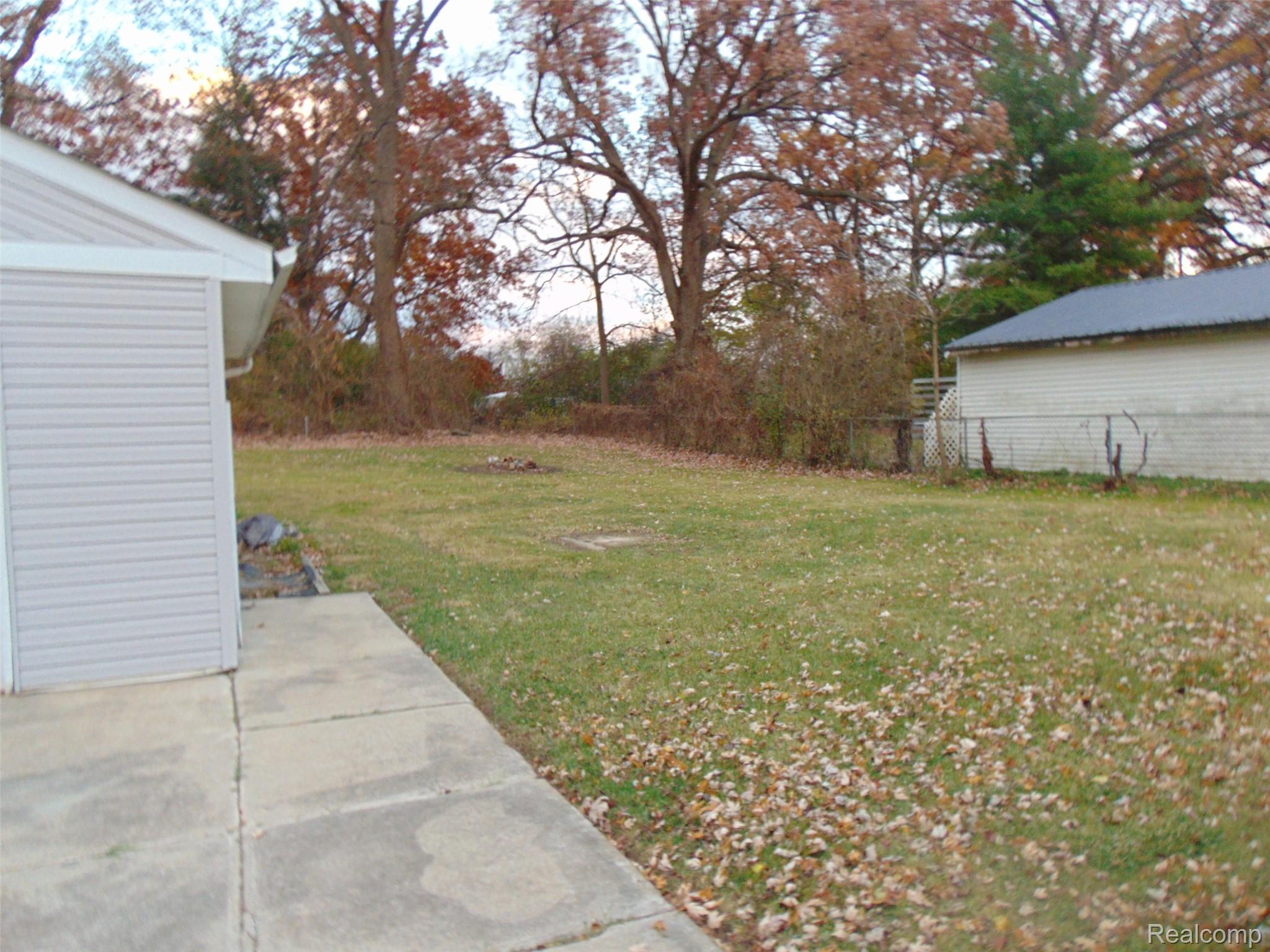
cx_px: 635
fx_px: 917
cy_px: 476
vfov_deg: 54.9
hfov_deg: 69.4
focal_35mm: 25
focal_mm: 4.5
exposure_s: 1/30
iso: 200
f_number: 3
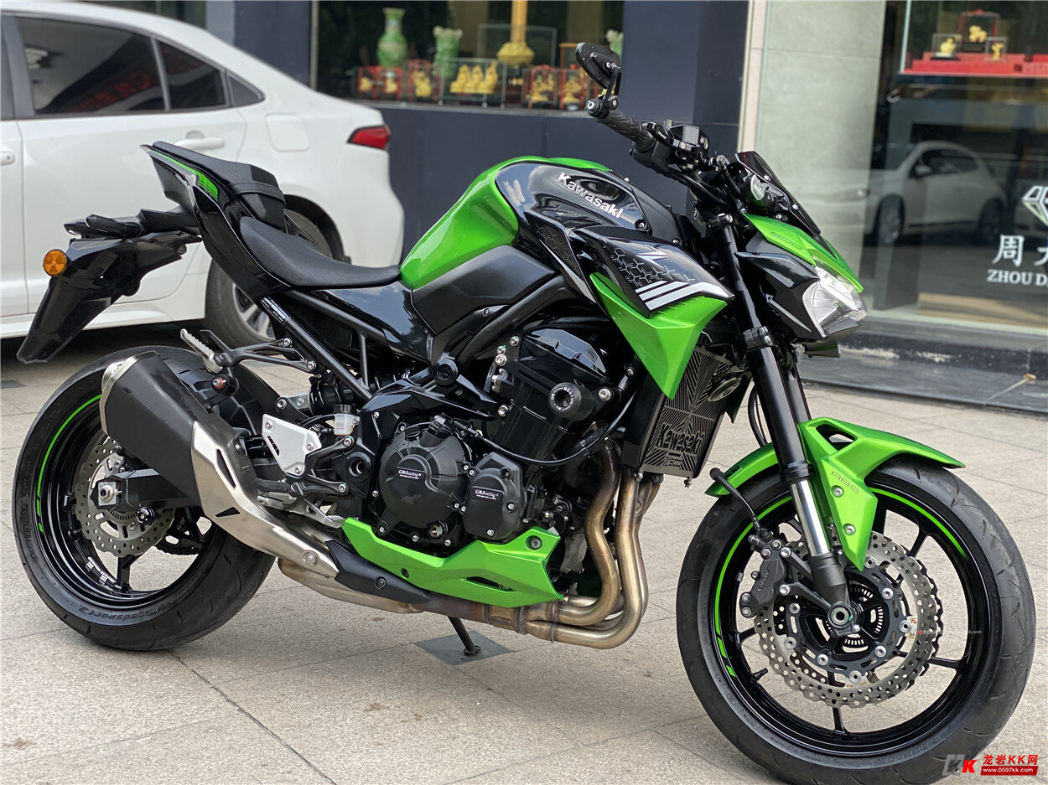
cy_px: 392
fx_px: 1574
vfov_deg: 28.0
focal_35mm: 52
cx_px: 524
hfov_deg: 36.8
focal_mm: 6
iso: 40
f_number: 2
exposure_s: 1/122
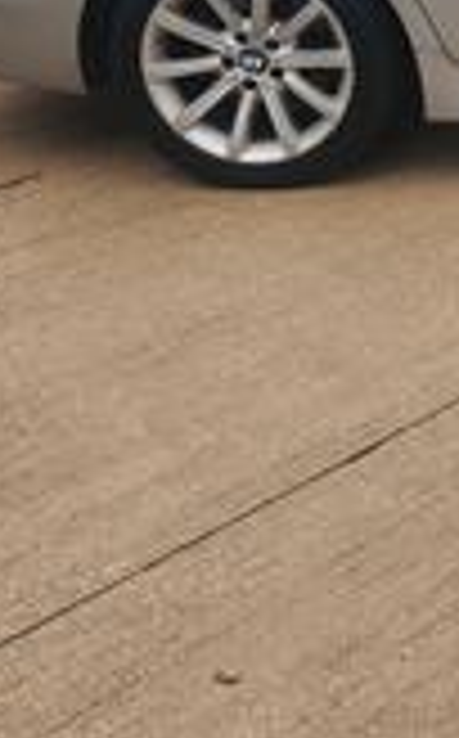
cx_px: 814
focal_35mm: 75
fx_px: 1506
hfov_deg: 15.1
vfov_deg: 25.9
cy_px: -27
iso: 20
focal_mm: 5.4
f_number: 1.8
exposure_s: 1/374
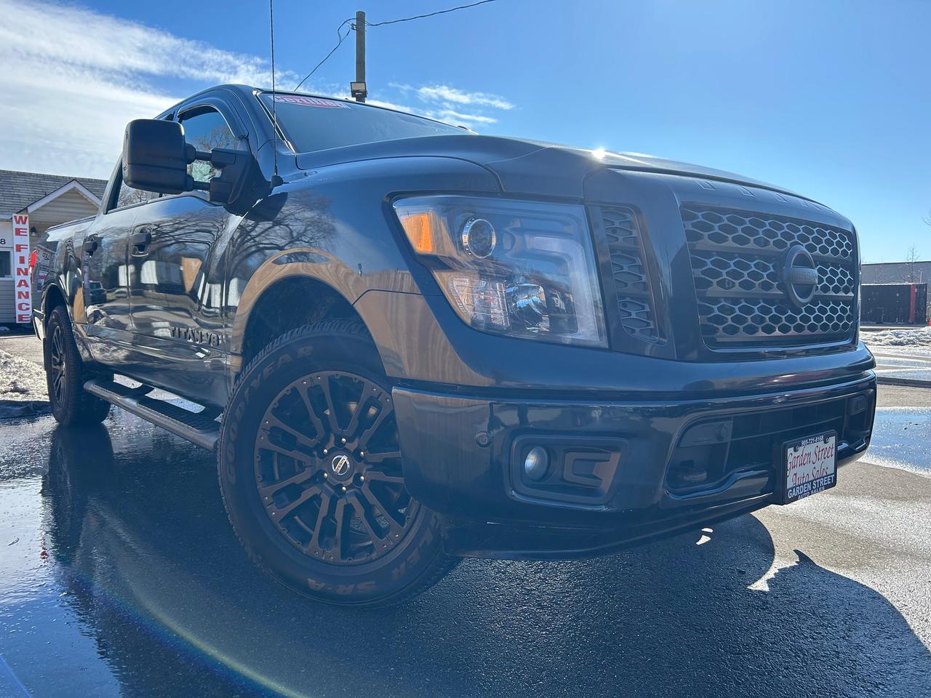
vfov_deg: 53.1
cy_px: 349
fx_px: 699
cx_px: 466
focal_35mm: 26
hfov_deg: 67.3
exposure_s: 1/1751
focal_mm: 5.7
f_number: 1.5
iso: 50
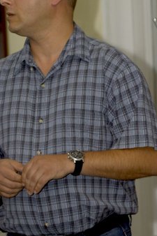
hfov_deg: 5.1
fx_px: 1755
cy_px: 79
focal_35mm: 268
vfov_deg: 7.7
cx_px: 38
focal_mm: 110
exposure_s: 1/160
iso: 400
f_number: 5.6
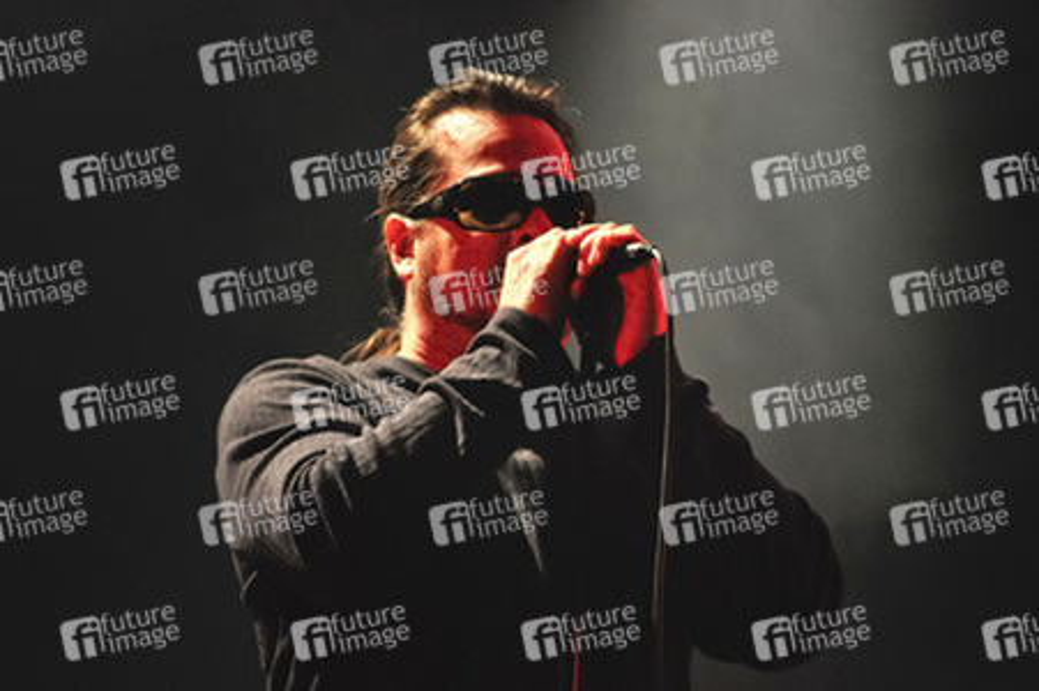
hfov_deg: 7.9
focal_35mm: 262
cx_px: 520
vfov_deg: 5.2
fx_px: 7570
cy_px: 346
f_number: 5.3
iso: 1600
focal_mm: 175
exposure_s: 1/200
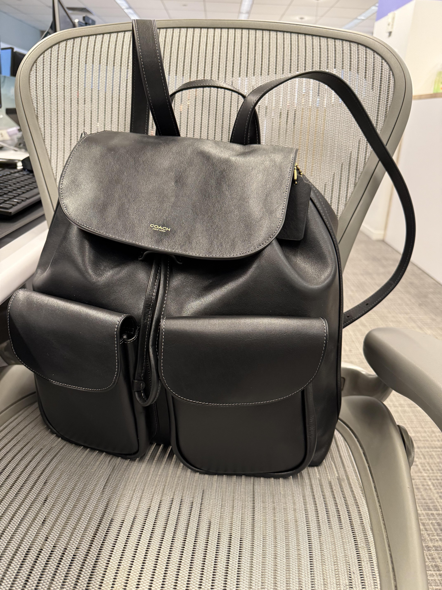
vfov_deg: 71.6
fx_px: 409
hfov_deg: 56.8
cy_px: 295
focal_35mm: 24
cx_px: 221
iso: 250
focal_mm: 6.76
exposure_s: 1/60
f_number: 1.78
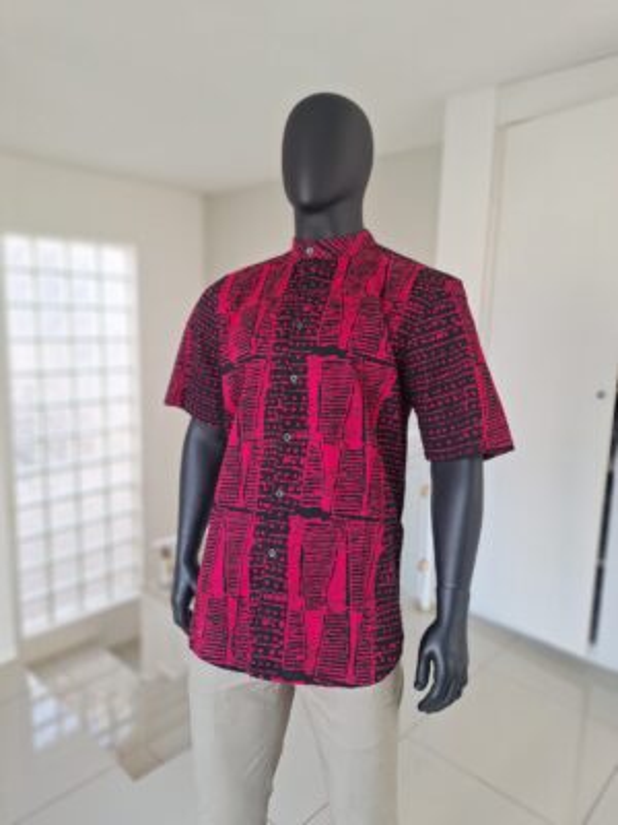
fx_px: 547
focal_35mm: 23
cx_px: 309
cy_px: 412
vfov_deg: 73.9
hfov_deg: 58.9
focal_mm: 5.54
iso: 64
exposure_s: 1/100
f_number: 1.8
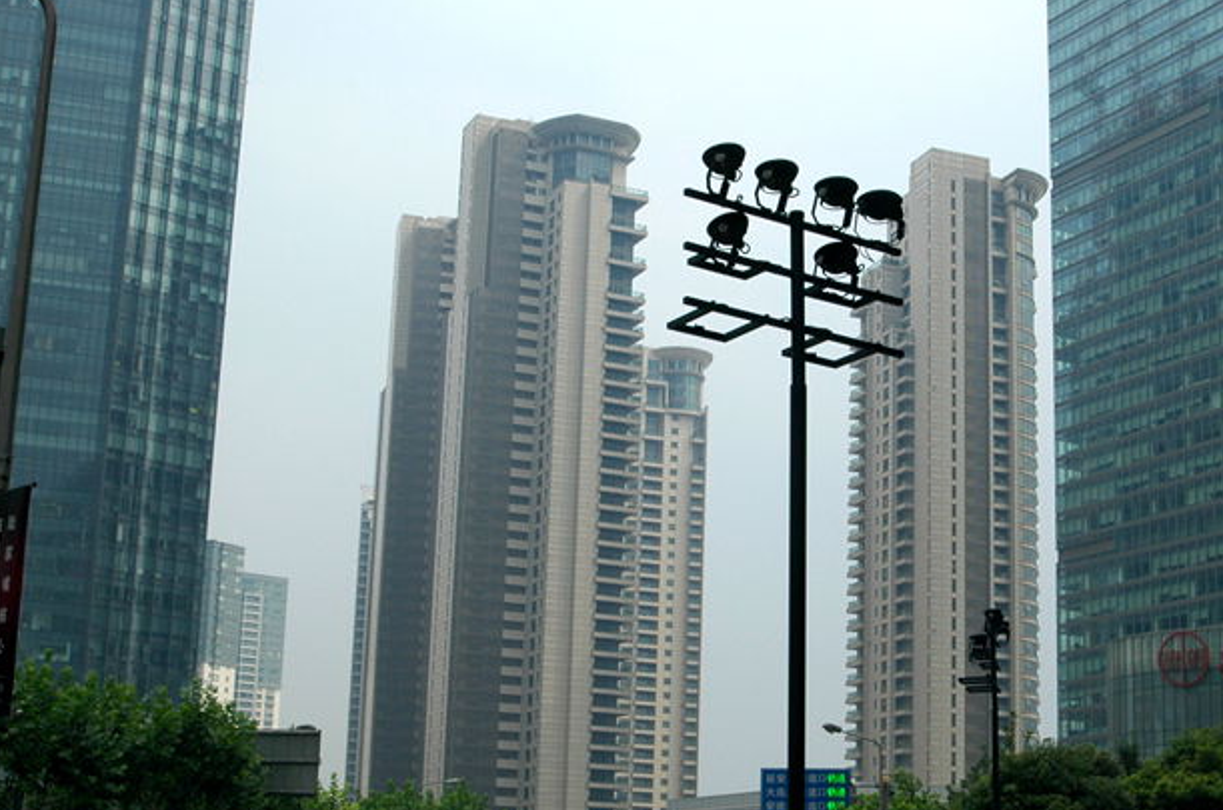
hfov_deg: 36.2
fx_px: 1865
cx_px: 713
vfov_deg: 24.5
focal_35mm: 55
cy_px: 491
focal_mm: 28
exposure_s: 1/250
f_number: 10
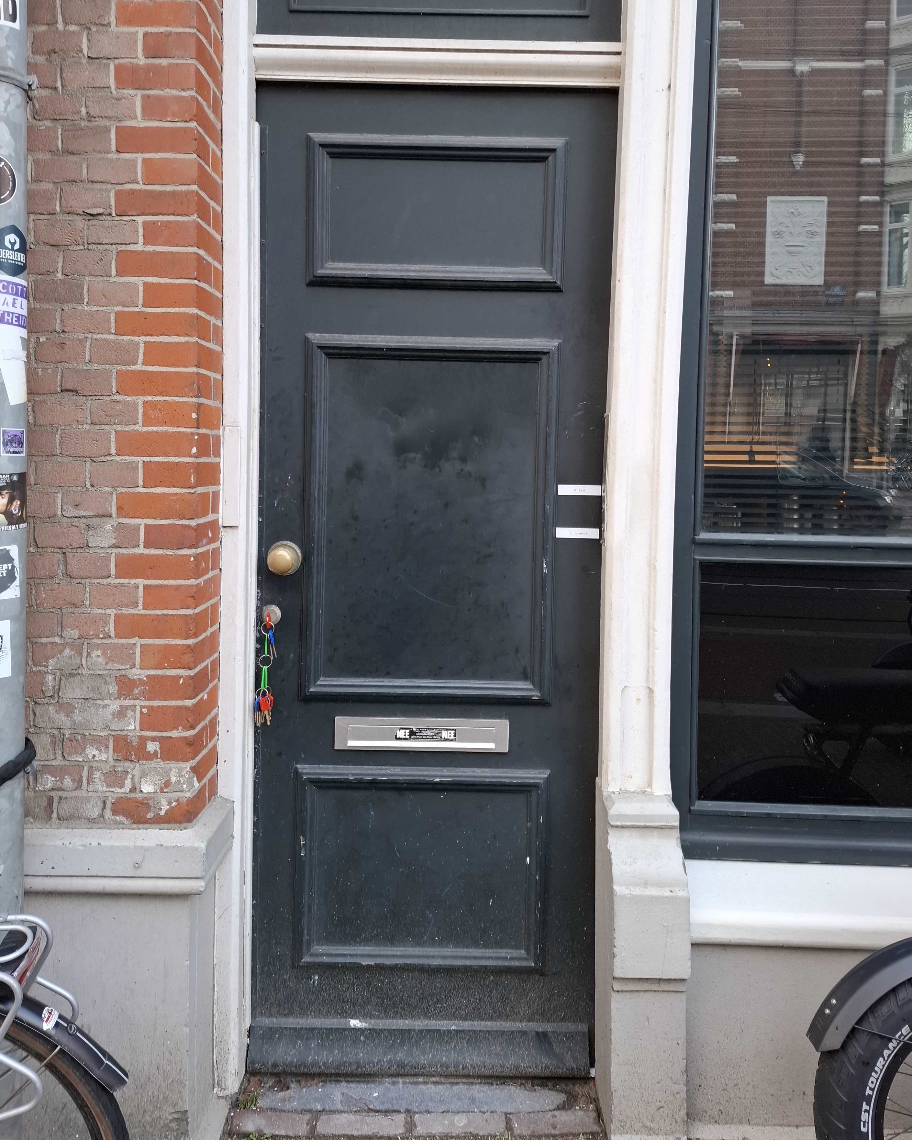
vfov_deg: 65.7
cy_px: 488
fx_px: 877
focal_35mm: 26
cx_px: 444
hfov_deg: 54.9
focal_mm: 5.54
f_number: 1.8
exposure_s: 1/100
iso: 100
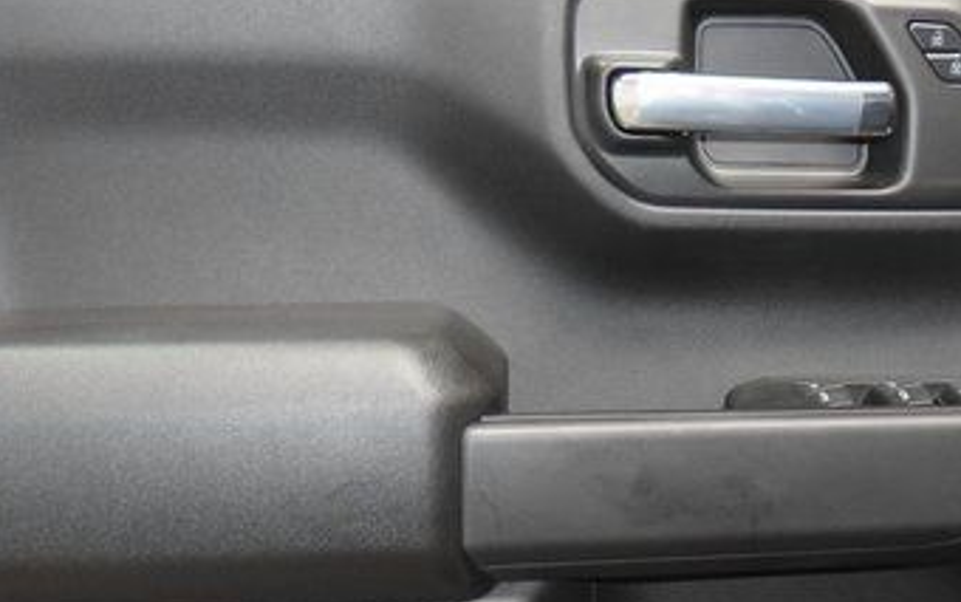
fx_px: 1808
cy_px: 499
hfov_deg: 29.5
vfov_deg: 18.7
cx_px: 647
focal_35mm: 69
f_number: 3.8
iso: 3200
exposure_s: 1/80
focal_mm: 24
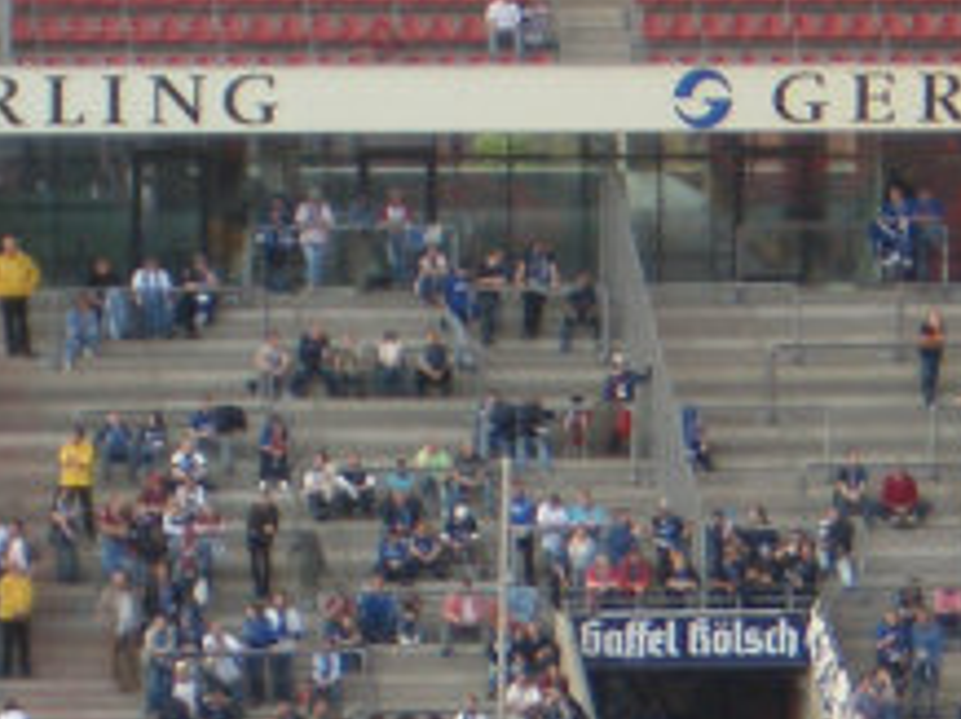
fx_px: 6683
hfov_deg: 8.2
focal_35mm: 241
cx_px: 674
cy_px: 602
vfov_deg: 6.1
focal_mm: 17.4
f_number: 4.8
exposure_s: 1/60
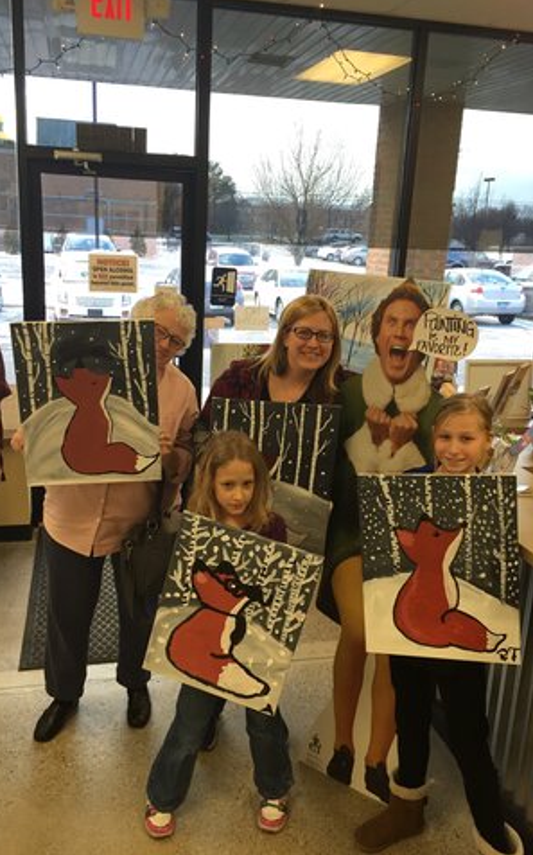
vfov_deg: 61.3
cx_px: 255
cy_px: 426
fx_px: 721
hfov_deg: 40.5
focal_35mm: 31
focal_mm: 4.15
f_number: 2.2
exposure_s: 1/40
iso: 32
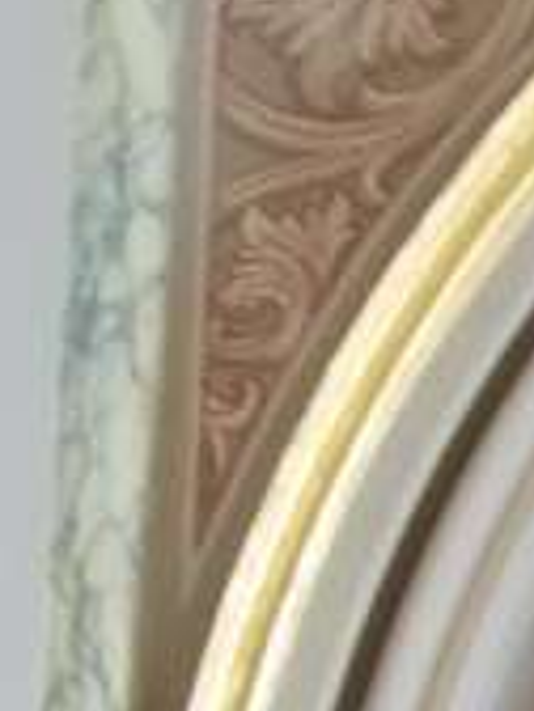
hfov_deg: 8.1
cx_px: 1030
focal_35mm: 176
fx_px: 3620
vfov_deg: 10.2
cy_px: 1528
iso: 400
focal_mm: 6.6
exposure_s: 1/2
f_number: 3.5
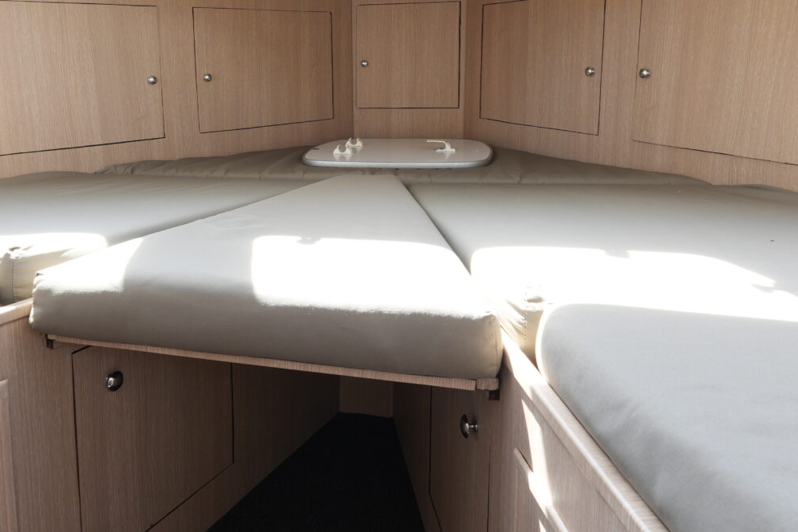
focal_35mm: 30
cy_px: 171
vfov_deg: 42.9
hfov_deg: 61.6
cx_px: 336
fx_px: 665
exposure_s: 1/13
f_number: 8
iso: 160
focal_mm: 10
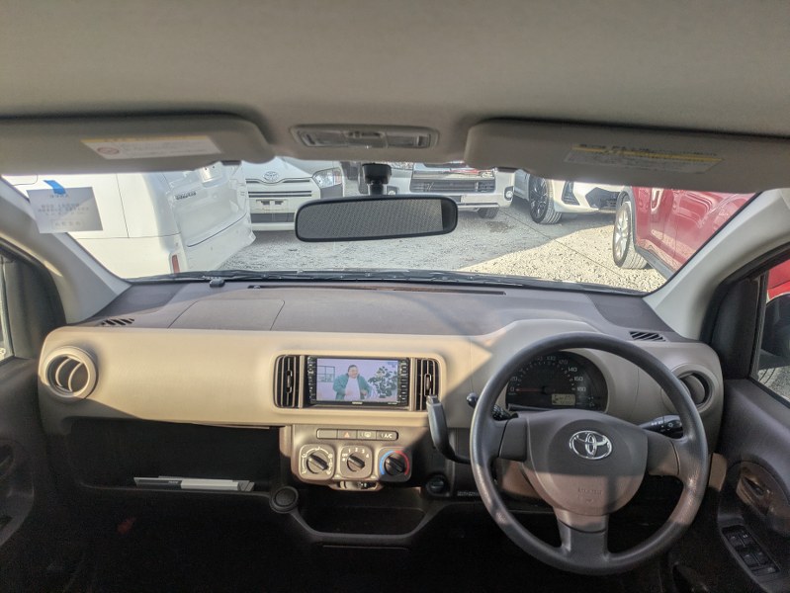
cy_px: 296
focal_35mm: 25
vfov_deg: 54.9
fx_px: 571
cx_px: 395
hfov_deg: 69.4
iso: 48
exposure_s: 1/592
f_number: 1.89
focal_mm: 5.43
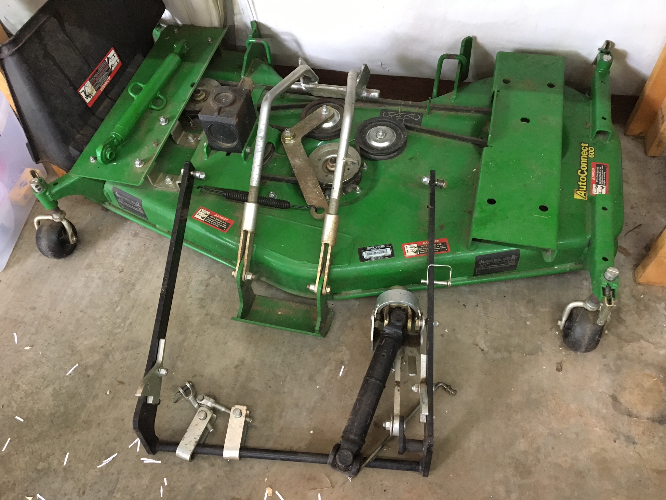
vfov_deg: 48.2
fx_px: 558
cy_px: 250
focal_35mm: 29
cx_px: 333
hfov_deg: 61.7
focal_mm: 4.15
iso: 160
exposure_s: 1/30
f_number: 2.2
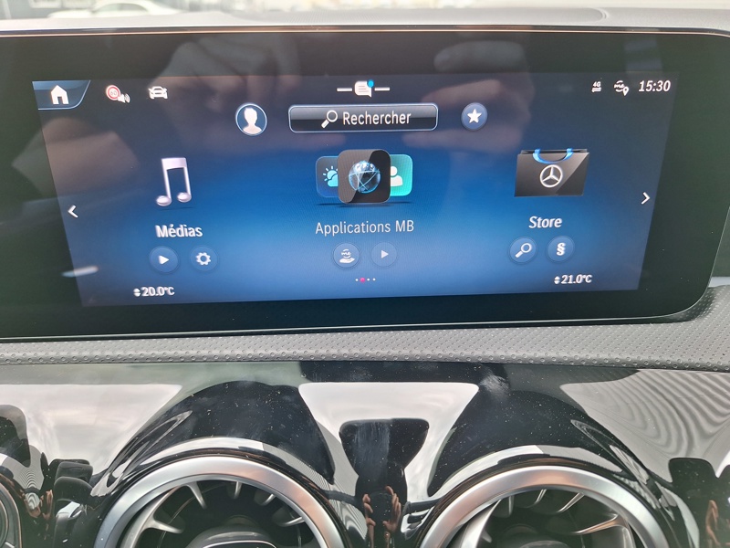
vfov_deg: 58.9
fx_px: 485
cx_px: 365
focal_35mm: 23
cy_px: 274
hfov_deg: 73.9
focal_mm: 5.54
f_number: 1.8
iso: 64
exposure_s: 1/120
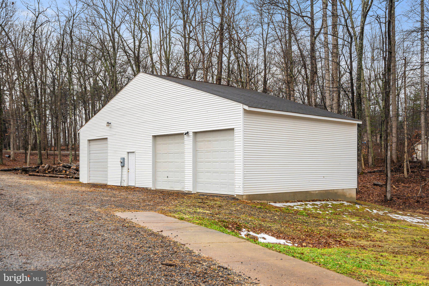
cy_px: 143
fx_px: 417
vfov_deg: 37.8
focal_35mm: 35
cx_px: 214
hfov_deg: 54.4
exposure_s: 1/320
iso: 320
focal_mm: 35
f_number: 10
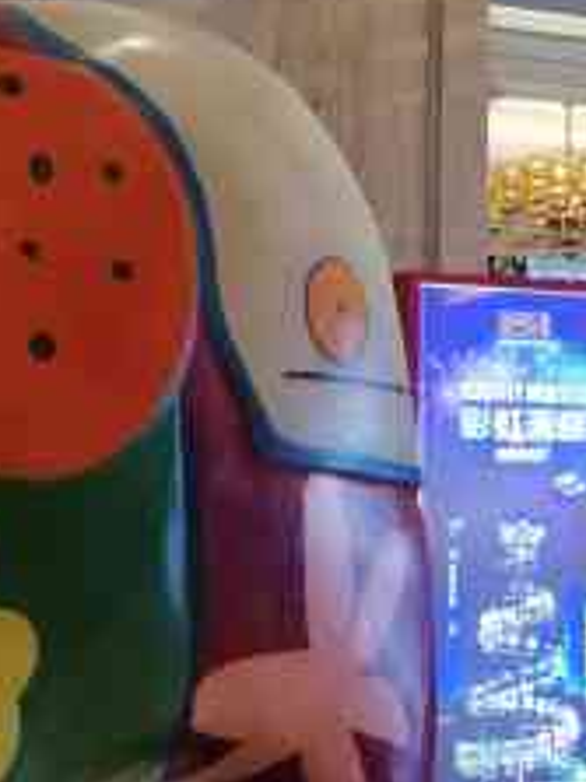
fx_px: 2553
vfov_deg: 17.2
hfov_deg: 12.9
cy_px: 68
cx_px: 582
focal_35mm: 113
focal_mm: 3.81
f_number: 2.2
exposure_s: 1/33.3
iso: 160
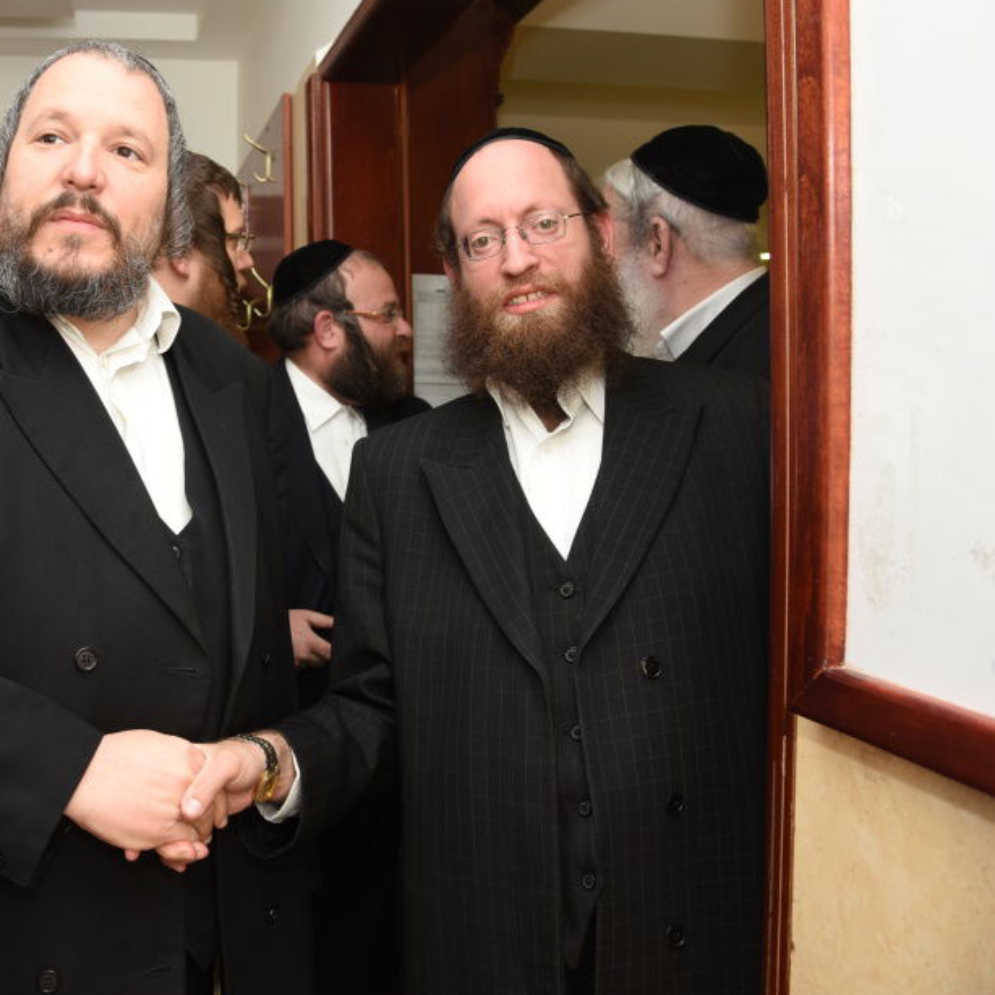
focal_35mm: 34
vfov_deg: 48.4
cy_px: 456
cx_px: 290
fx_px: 1106
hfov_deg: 47.2
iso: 800
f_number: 5.6
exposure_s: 1/125
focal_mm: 24
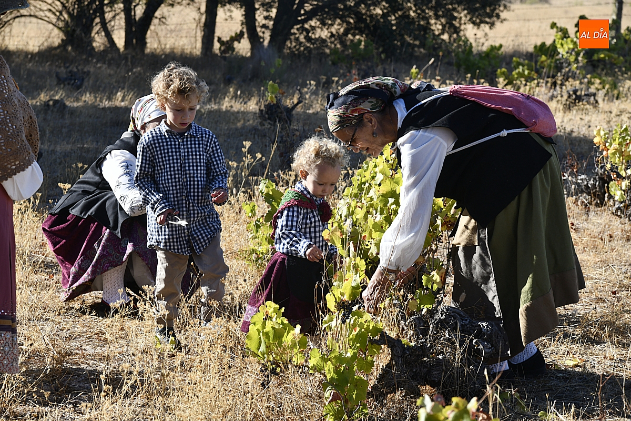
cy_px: 210
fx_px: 2366
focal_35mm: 135
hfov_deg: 15.2
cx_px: 316
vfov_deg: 10.2
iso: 400
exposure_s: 1/400
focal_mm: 135
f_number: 10
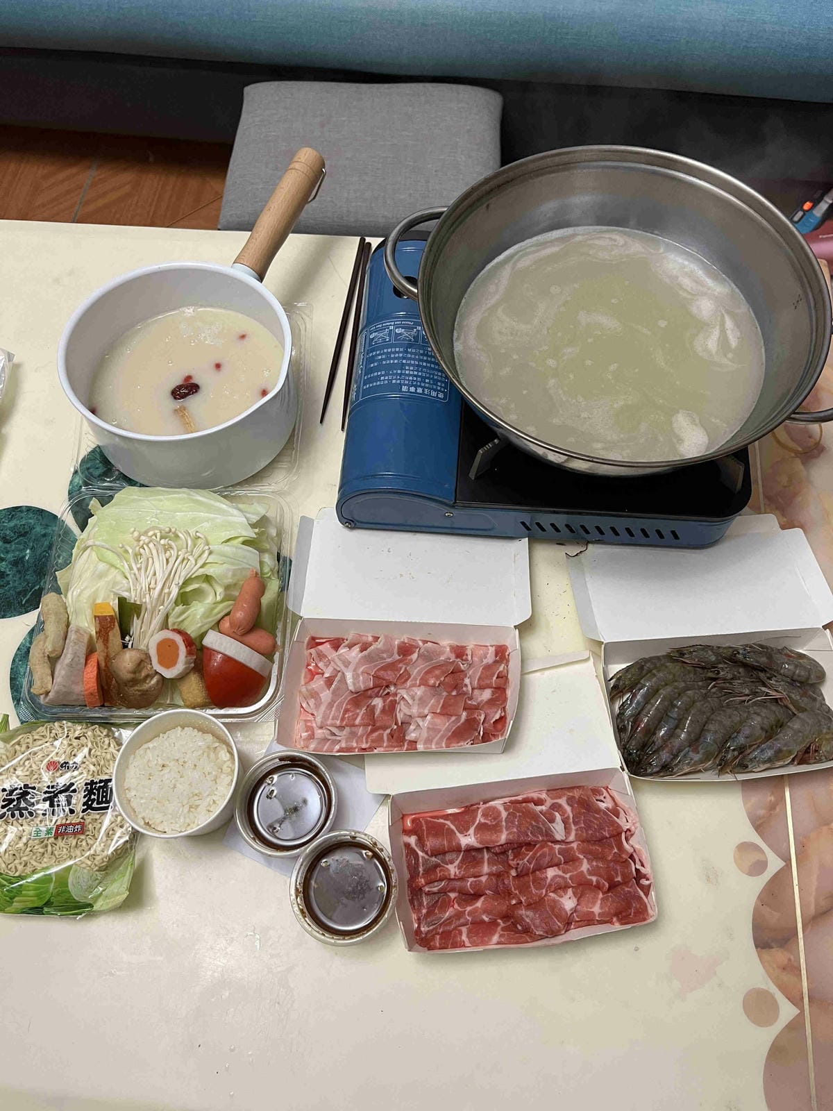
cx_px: 416
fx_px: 834
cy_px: 556
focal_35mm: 26
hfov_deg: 53.1
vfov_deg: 67.3
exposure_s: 1/60
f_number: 1.5
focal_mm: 5.7
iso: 160
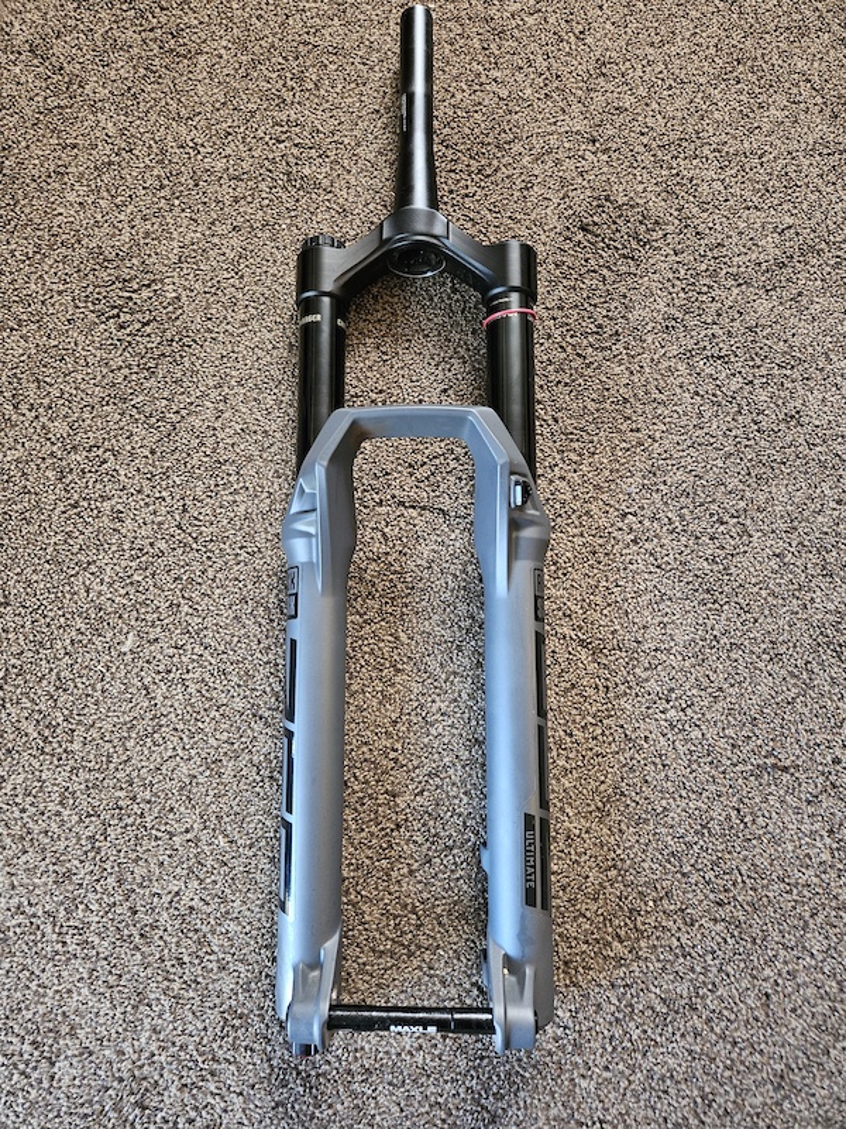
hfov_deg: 58.9
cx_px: 423
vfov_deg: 73.9
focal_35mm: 23
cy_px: 564
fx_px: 749
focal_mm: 5.4
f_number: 1.8
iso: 500
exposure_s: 1/24
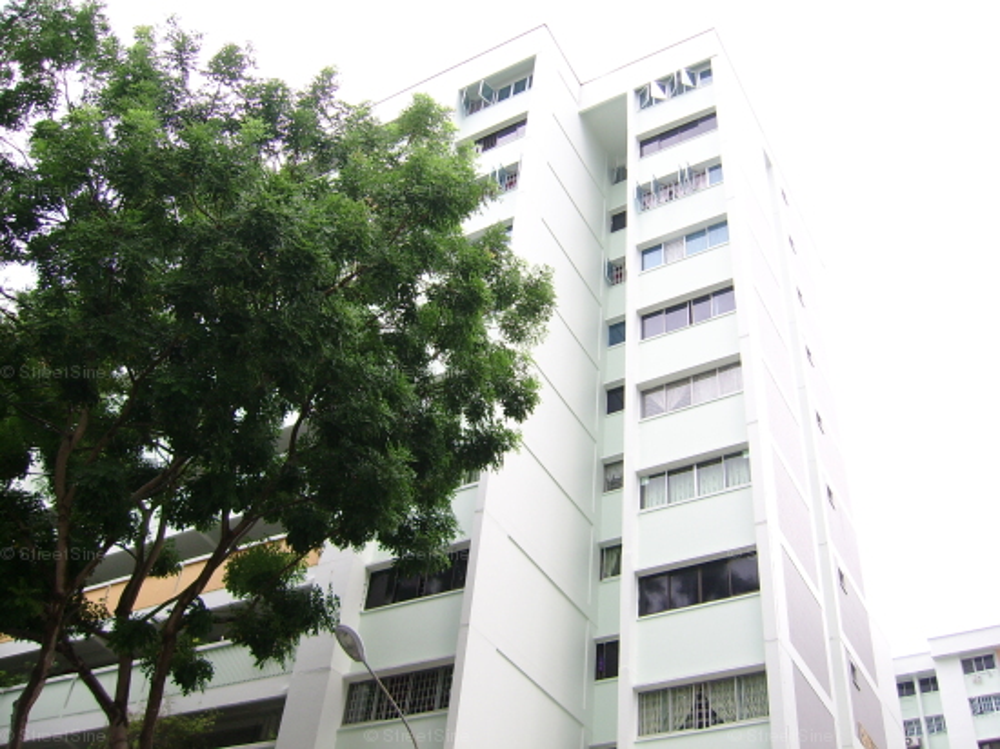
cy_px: 374
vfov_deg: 40.7
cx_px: 500
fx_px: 1011
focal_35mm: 35
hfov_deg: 52.6
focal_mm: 5.95
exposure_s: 1/324
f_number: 2.8
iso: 50
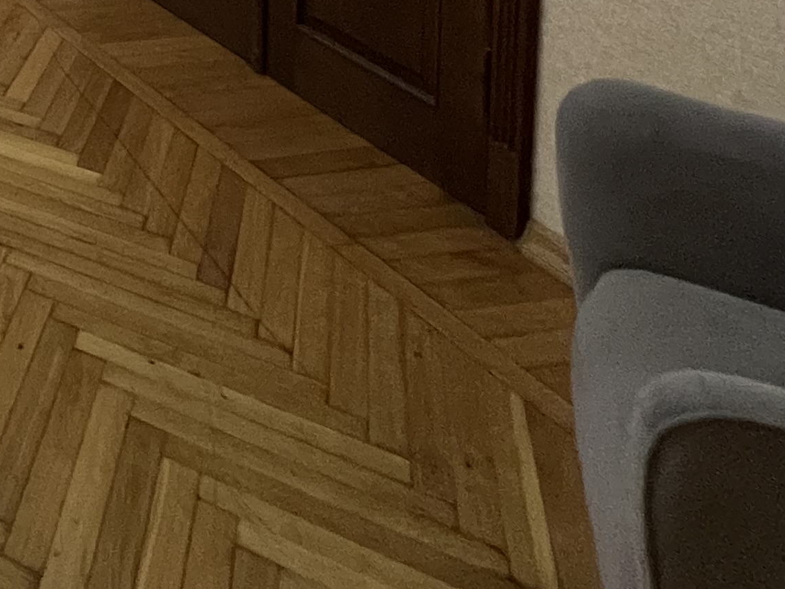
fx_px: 1043
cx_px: -414
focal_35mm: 46
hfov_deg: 27.3
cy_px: -432
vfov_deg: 21.9
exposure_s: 1/50
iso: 400
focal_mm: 1.57
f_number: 1.8
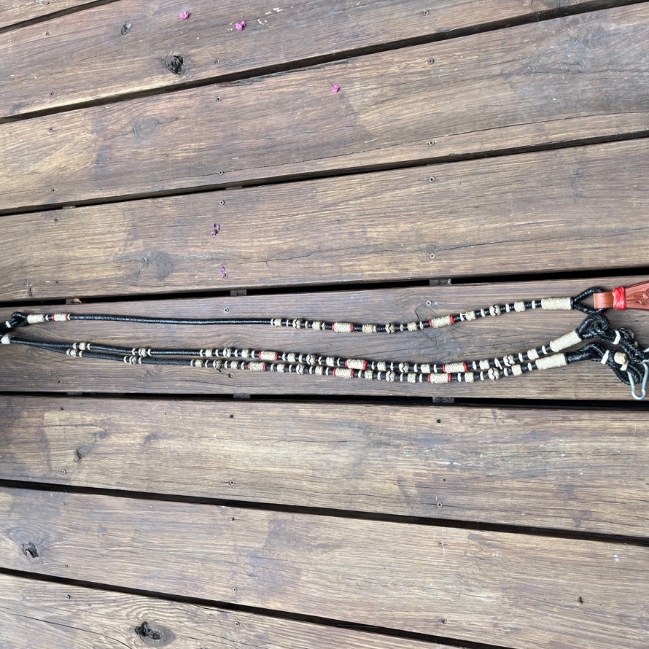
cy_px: 324
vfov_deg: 52.5
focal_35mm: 31
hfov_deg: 52.5
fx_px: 658
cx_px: 352
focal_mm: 5.1
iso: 50
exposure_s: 1/510
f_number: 1.6
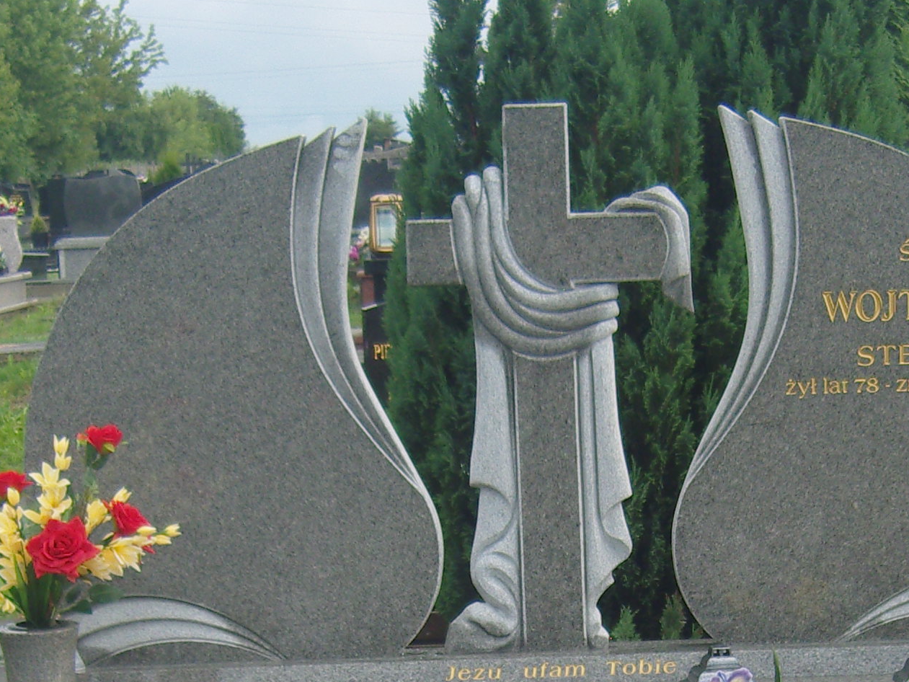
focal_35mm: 88
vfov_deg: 16.2
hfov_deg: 22.2
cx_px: 557
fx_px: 2311
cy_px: 774
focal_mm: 7.3
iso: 100
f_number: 2.8
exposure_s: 1/160
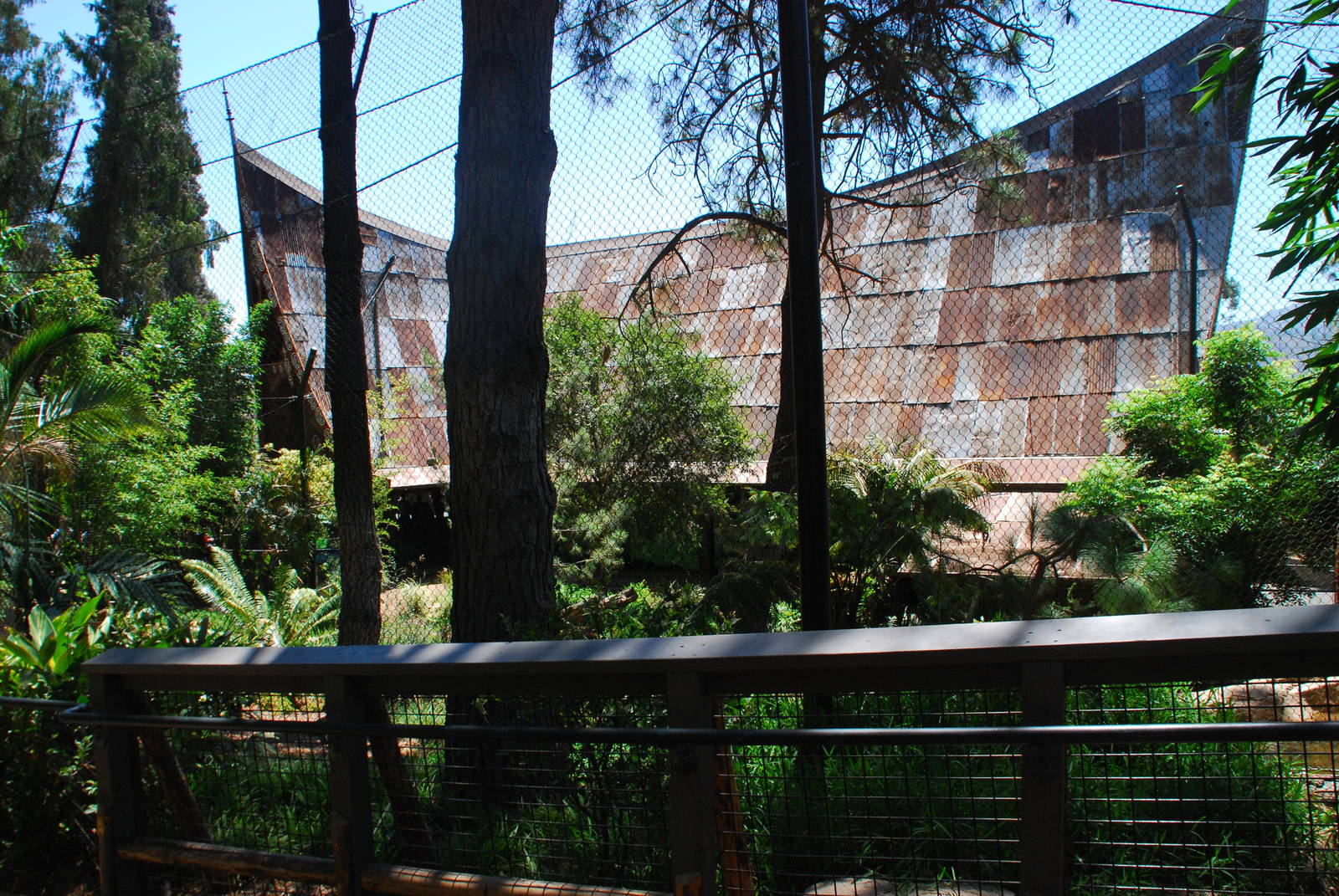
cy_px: 448
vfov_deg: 48.0
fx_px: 1005
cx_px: 670
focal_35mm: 27
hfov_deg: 67.3
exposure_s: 1/320
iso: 500
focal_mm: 18
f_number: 9
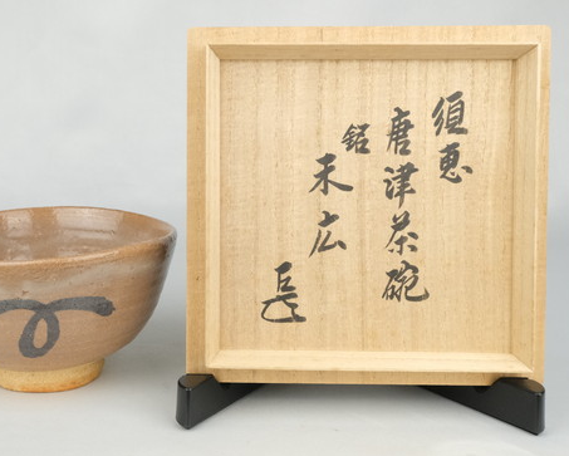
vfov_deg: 44.6
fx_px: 556
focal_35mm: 33
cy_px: 229
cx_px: 229
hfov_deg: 53.8
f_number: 11
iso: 1600
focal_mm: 19.2
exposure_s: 1/34
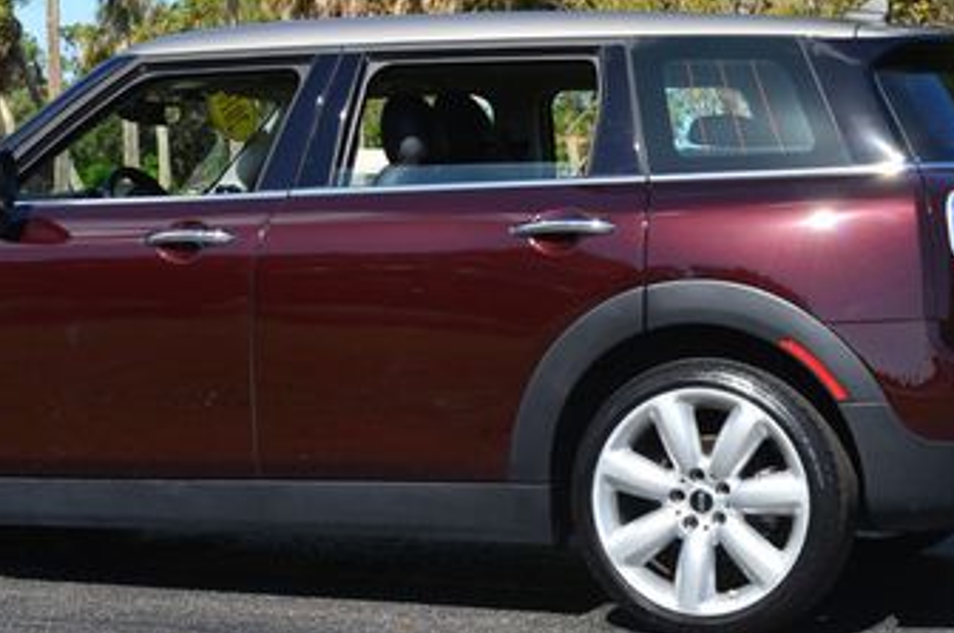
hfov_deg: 21.0
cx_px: 383
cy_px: 99
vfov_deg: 14.0
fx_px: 2567
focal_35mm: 97
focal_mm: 34
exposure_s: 1/125
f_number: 11
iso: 160
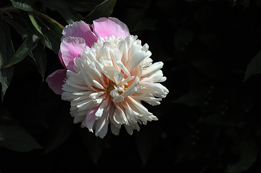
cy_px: 86
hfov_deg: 13.1
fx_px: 1140
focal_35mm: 158
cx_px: 130
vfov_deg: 8.7
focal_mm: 105
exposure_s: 1/2000
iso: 200
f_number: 8
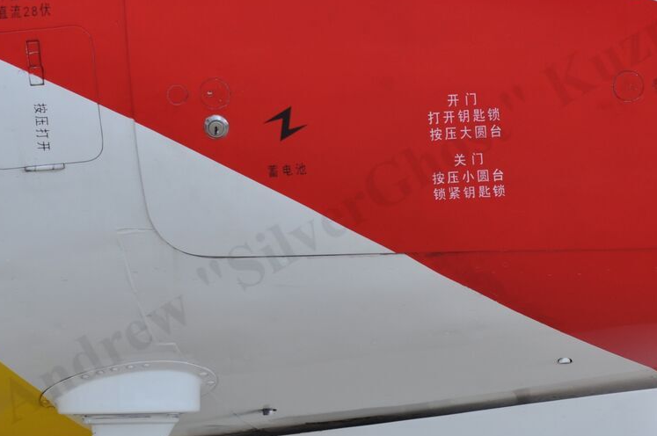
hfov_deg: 3.8
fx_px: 9842
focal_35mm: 540
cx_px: 483
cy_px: 127
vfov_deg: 2.5
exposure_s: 1/160
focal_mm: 210
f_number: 8
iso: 200
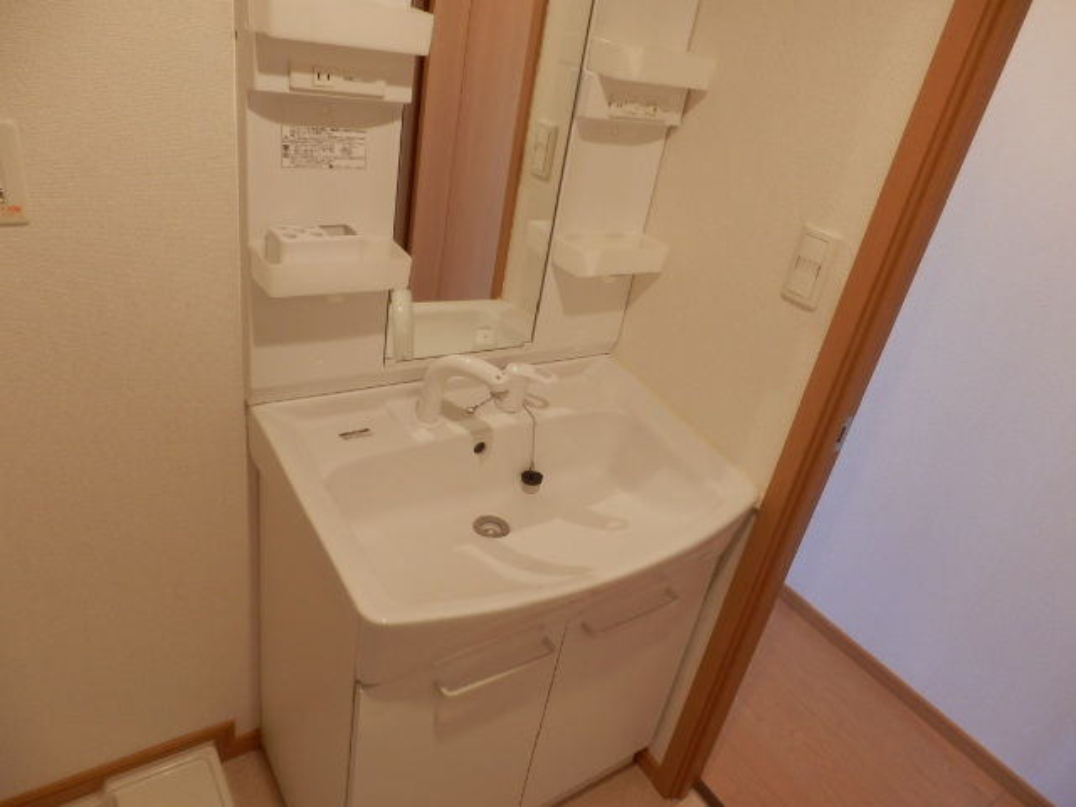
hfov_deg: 71.6
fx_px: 746
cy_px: 404
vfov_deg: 56.8
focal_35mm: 24
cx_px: 538
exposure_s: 1/30
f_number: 3
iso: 200
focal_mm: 4.2
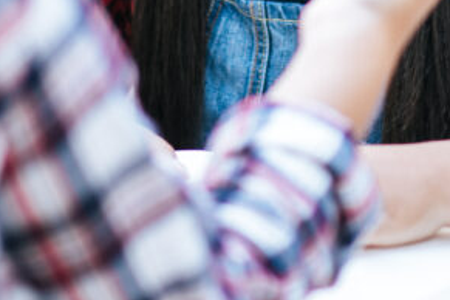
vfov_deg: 4.3
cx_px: 314
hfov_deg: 6.4
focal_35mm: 321
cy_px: -156
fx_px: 4012
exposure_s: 1/125
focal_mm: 85
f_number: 1.8
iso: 200
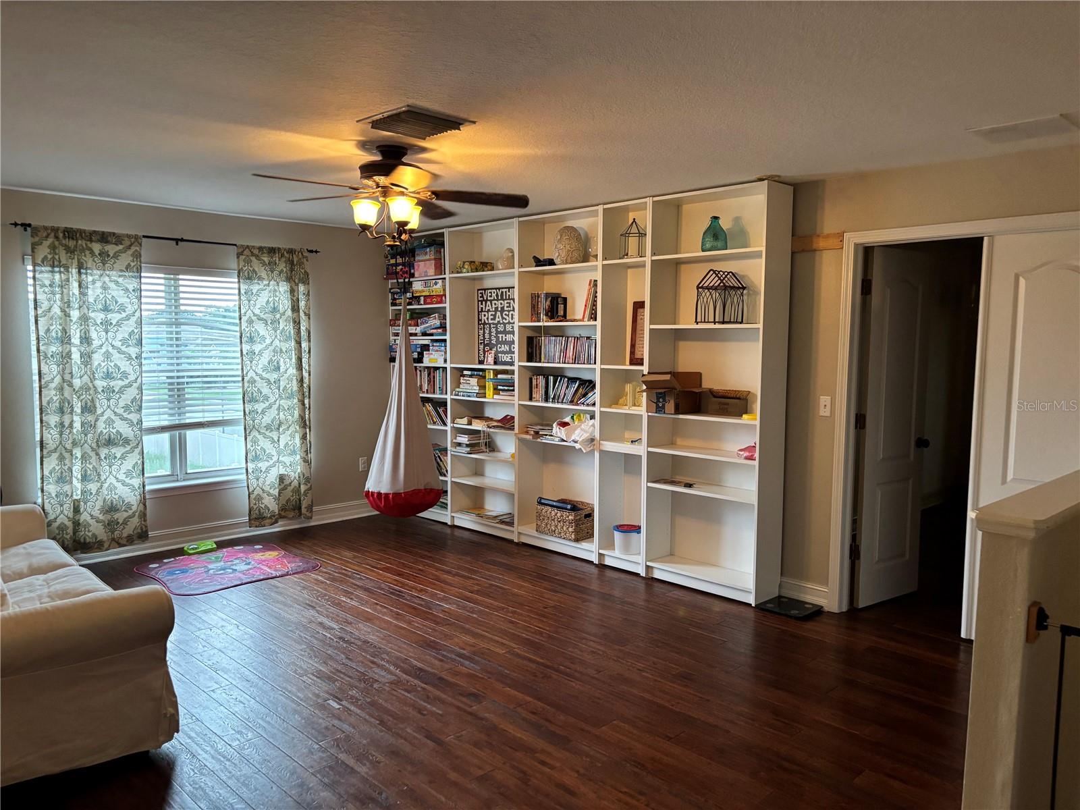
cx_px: 540
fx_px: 811
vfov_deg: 53.1
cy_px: 405
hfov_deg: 67.3
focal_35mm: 26
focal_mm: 5.96
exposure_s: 1/60
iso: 320
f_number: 1.6
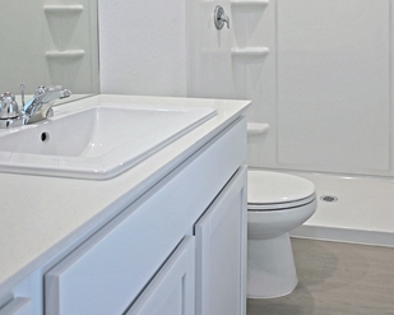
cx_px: 272
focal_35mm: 35
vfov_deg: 40.2
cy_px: 55
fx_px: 408
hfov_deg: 50.4
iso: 64
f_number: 3.5
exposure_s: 1/50
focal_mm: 12
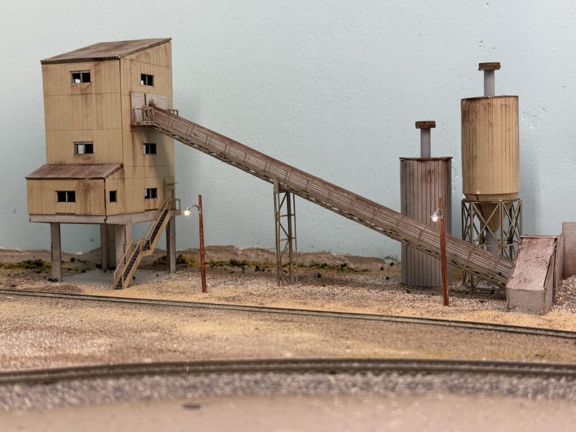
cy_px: 216
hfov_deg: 39.7
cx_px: 288
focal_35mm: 48
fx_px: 799
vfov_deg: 30.3
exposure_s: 1/219
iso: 50
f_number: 1.78
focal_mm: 6.76
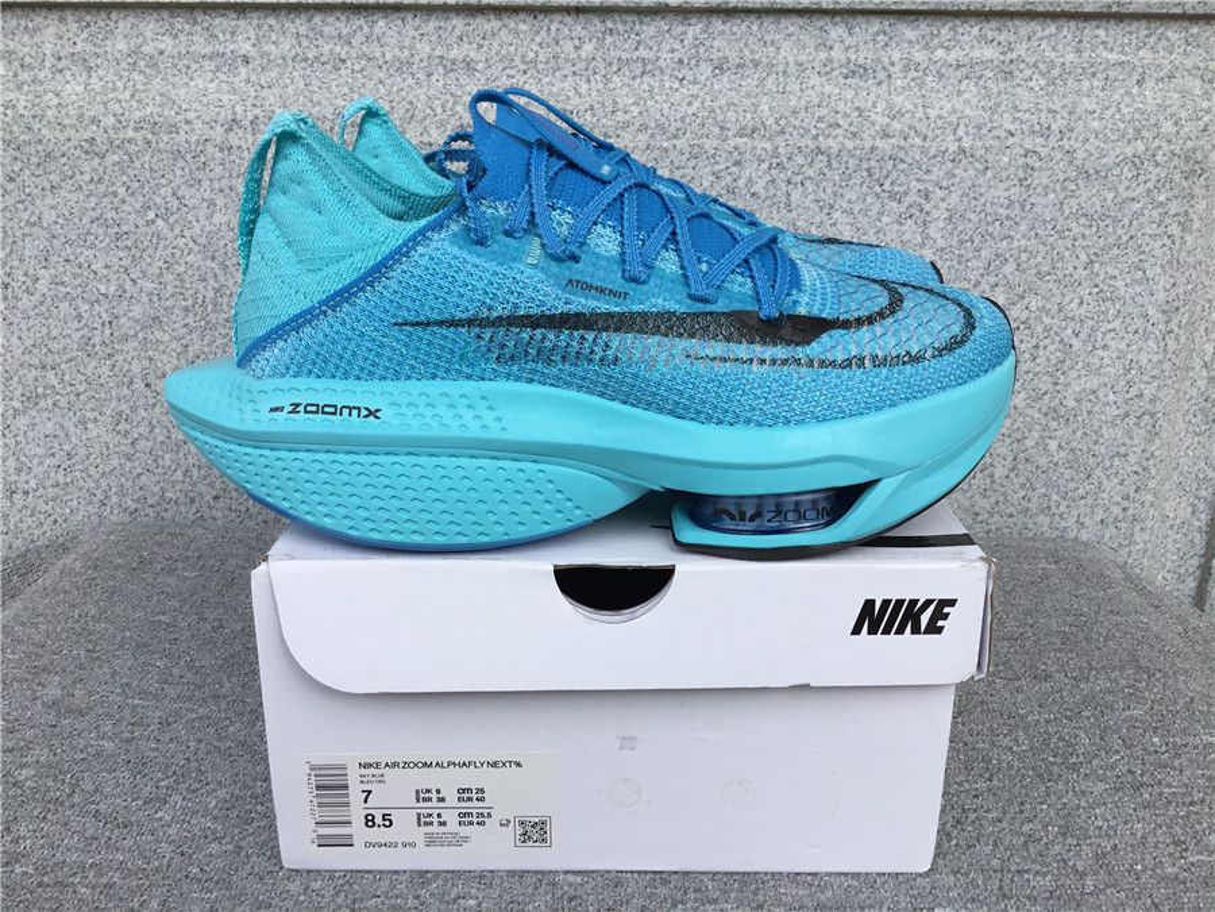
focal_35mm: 31
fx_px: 1088
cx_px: 608
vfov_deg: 45.4
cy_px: 456
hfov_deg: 58.4
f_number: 2.4
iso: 25
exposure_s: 1/369
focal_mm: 3.3
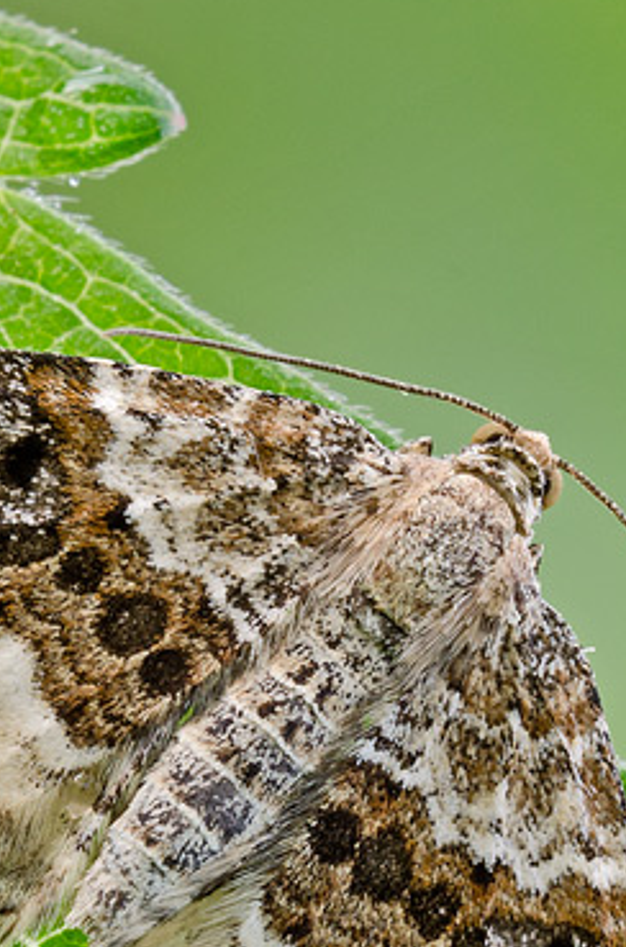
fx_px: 19646
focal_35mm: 749
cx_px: 254
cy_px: 536
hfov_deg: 1.8
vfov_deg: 2.8
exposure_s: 1/4
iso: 100
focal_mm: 180
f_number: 14
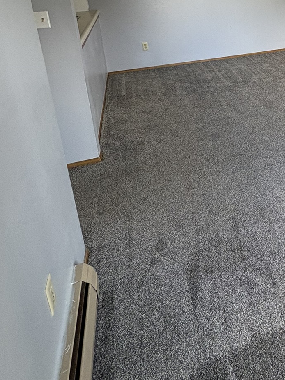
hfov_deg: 38.6
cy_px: 53
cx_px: 303
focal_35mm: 31
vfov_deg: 52.7
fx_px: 340
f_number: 2.2
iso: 200
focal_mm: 2.22
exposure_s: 1/120
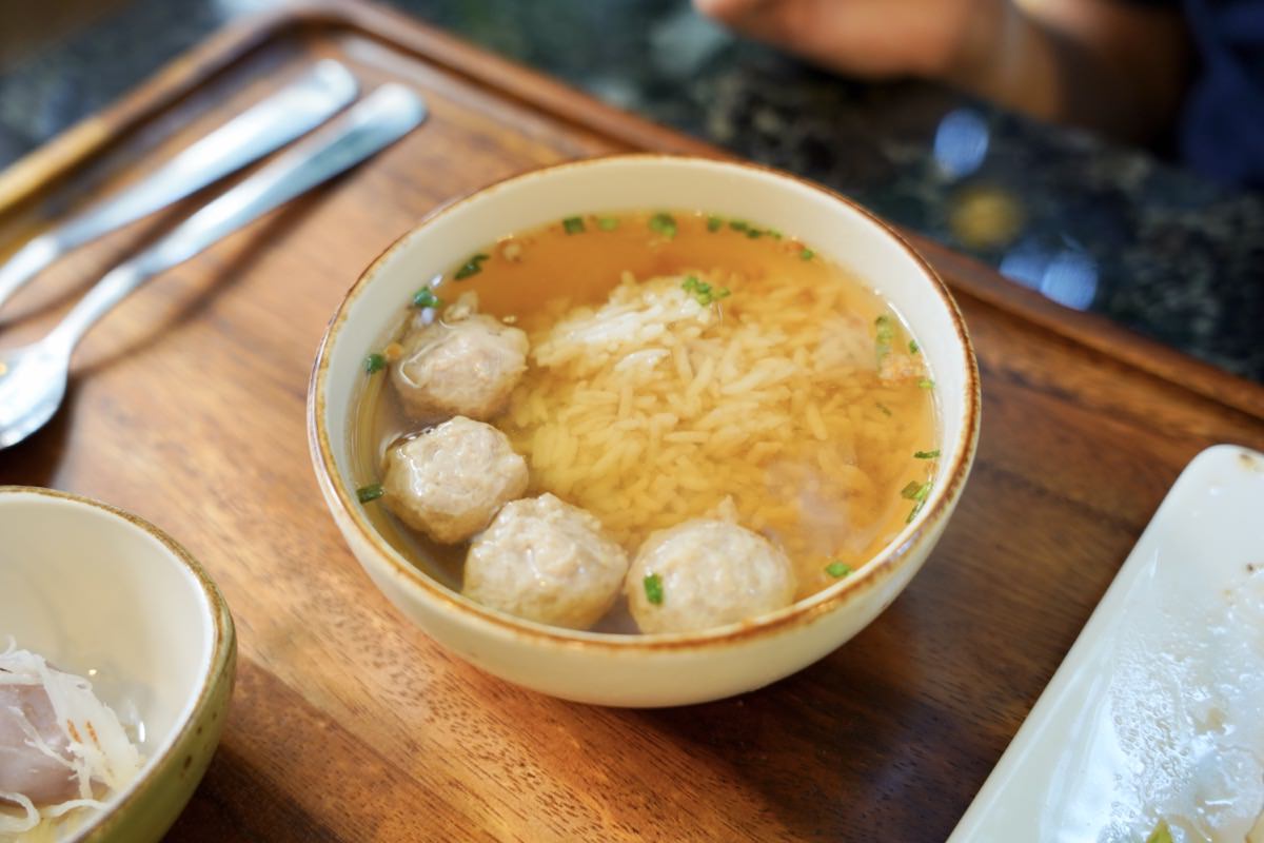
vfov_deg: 31.7
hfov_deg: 46.1
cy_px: 422
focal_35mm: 42
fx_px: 1485
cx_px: 632
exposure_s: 1/60
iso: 640
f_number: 4
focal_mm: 42.3
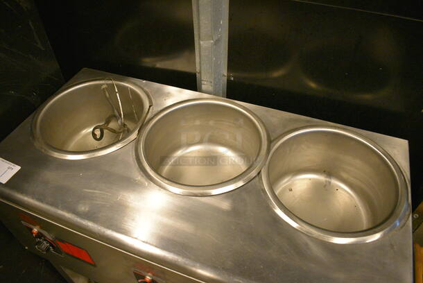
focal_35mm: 27
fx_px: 318
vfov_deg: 48.0
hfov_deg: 67.3
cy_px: 142
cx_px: 212
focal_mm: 18
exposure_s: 1/125
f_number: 3.5
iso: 5000
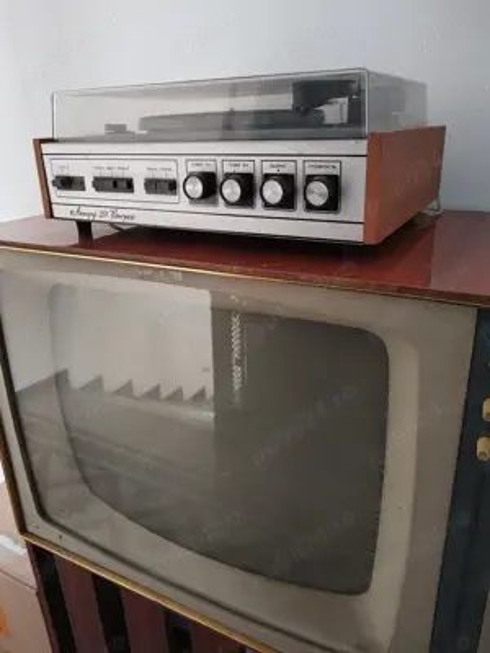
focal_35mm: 26
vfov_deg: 67.3
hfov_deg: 53.1
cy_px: 326
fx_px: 491
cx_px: 245
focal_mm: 4.95
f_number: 1.9
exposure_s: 1/50
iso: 4130
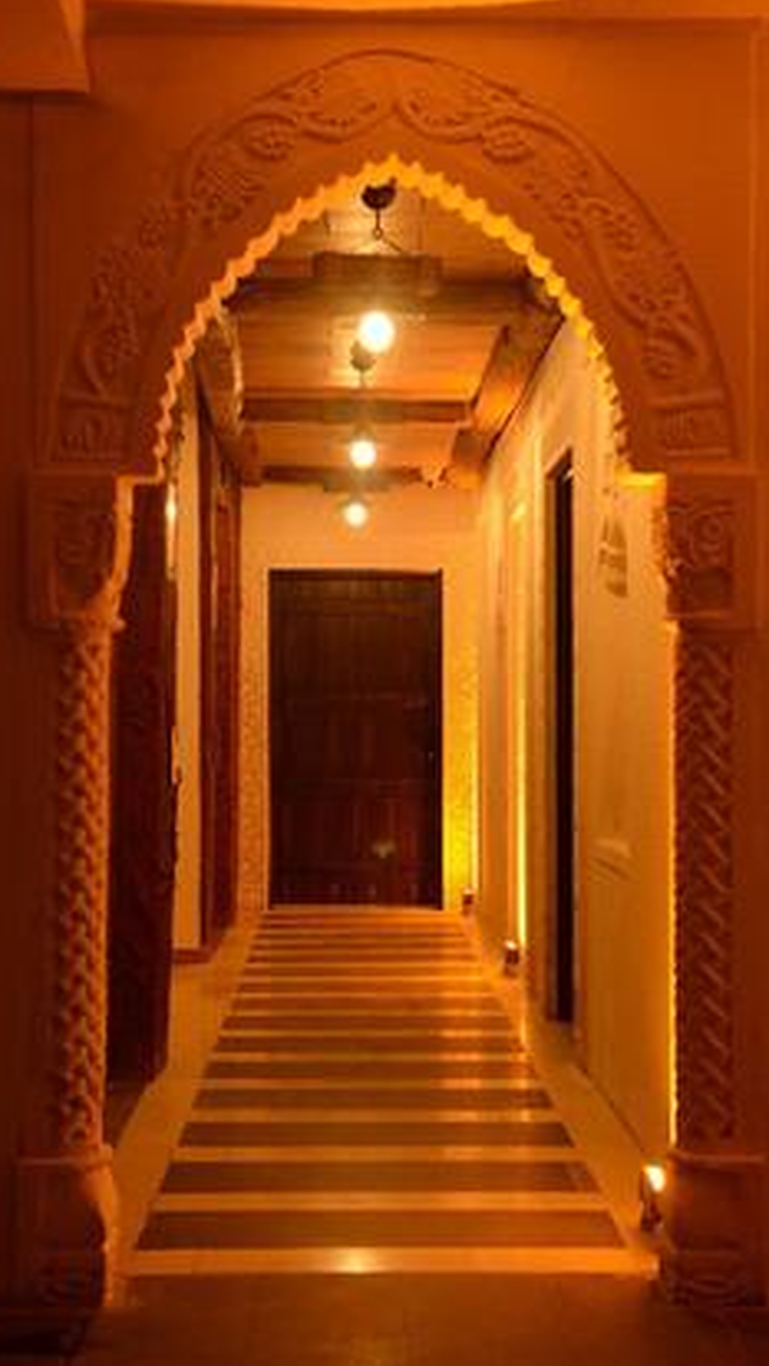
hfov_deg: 23.5
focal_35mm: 51
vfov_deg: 40.6
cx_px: 363
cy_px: 680
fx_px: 1848
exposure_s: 1/2.5
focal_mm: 48
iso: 80
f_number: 4
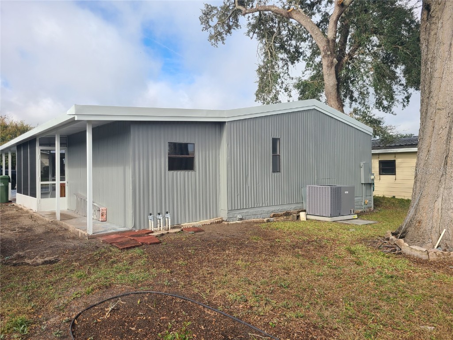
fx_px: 340
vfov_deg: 53.1
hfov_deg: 67.3
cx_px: 226
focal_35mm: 26
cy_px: 170
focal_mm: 5.4
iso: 40
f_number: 1.8
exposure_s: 1/1365
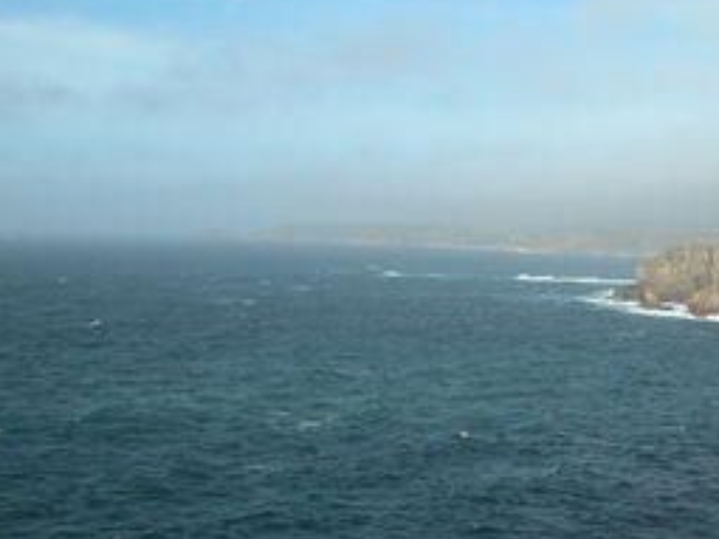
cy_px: 291
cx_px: 406
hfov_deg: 34.9
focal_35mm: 55
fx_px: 1142
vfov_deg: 26.5
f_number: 6.3
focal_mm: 8.9
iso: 100
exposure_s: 1/344
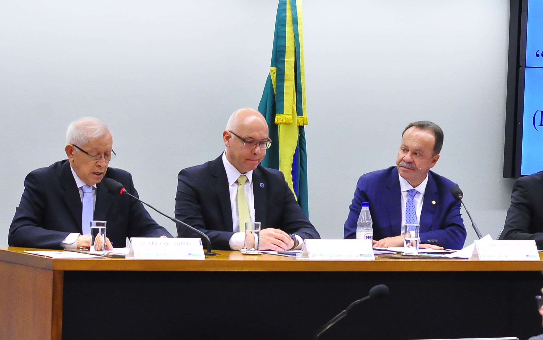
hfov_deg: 5.2
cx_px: 402
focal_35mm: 402
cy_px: 216
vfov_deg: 3.3
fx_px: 5949
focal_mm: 170
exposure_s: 1/90
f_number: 8
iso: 1600
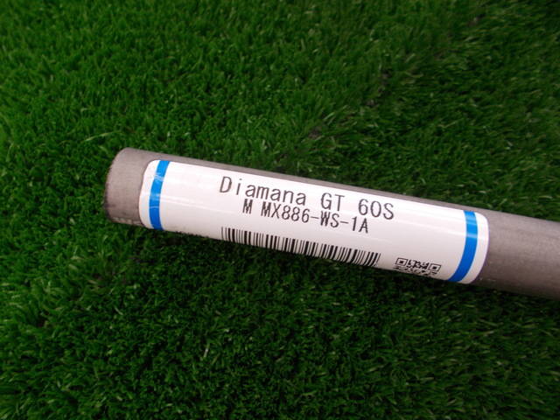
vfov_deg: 53.1
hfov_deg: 67.3
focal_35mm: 26
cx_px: 280
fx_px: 421
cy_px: 210
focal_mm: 4.6
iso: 125
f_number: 3.2
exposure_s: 1/25
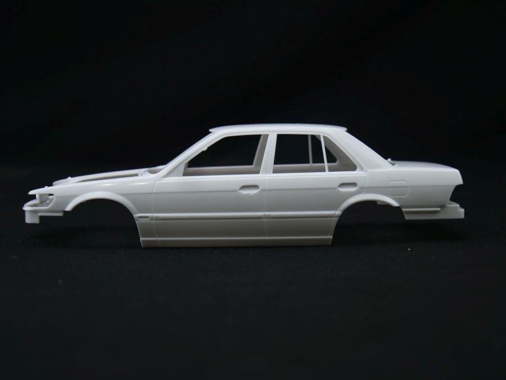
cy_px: 190
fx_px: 877
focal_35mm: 60
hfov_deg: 32.2
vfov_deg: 24.4
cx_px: 253
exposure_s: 1/60
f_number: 4.9
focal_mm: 30
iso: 200
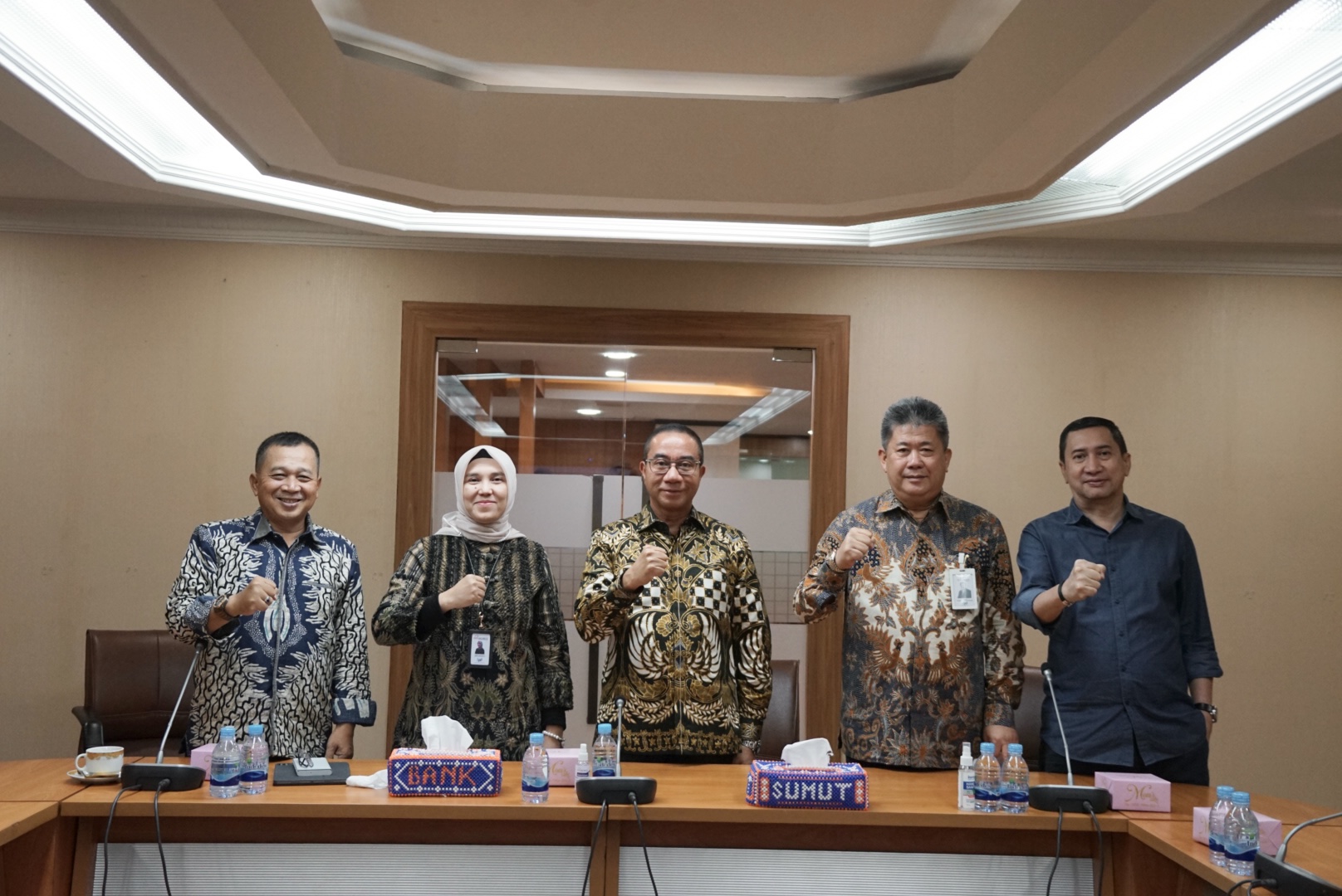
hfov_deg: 54.4
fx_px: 1306
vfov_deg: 37.9
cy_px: 448
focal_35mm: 35
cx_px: 671
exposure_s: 1/160
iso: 1600
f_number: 4
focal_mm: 35
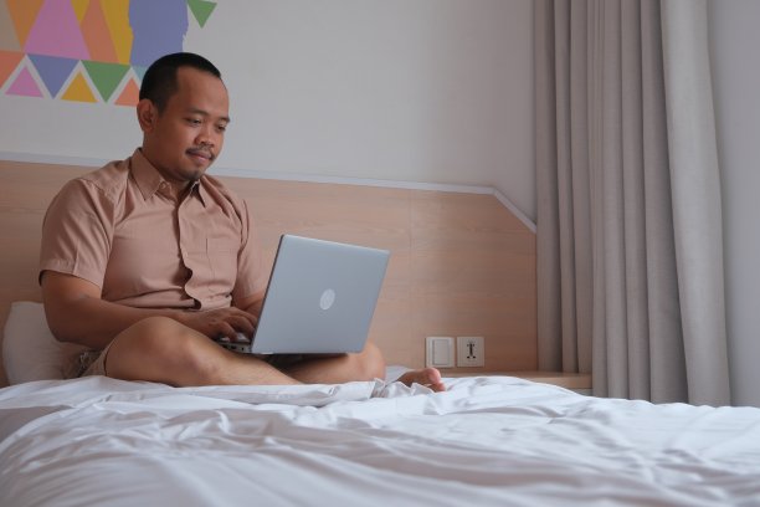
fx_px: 844
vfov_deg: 33.4
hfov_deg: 48.5
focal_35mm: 40
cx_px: 380
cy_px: 254
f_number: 4.4
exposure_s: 1/120
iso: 320
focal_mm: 26.4
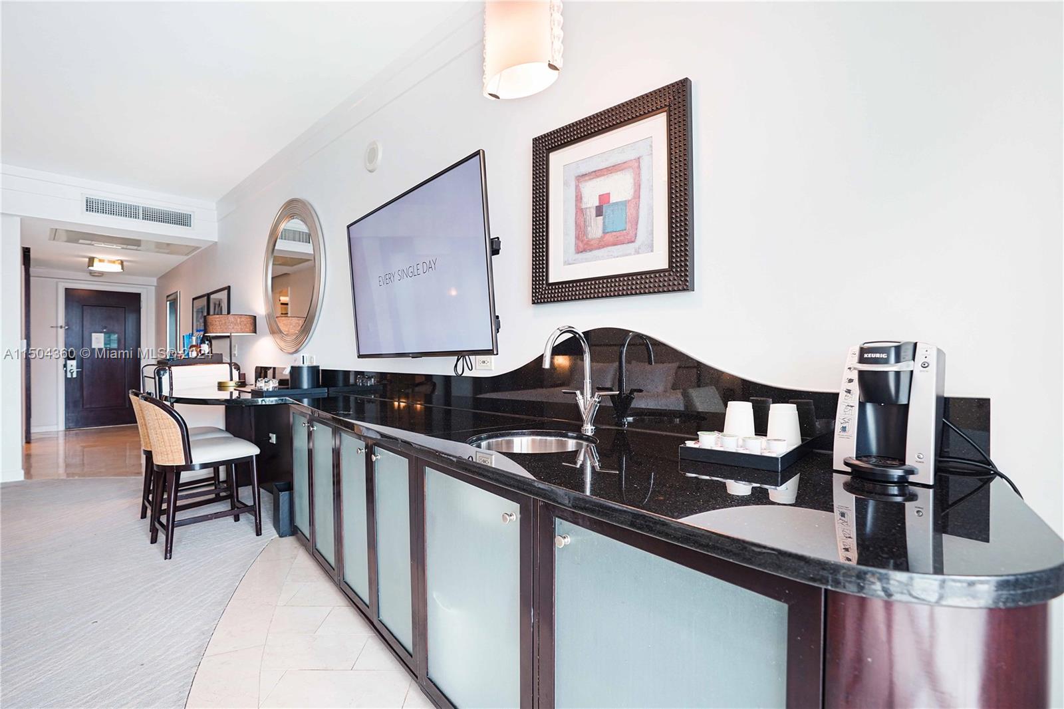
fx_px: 473
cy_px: 354
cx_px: 532
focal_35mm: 16
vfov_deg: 73.7
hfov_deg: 96.7
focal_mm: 16
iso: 400
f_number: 4
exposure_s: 1/160
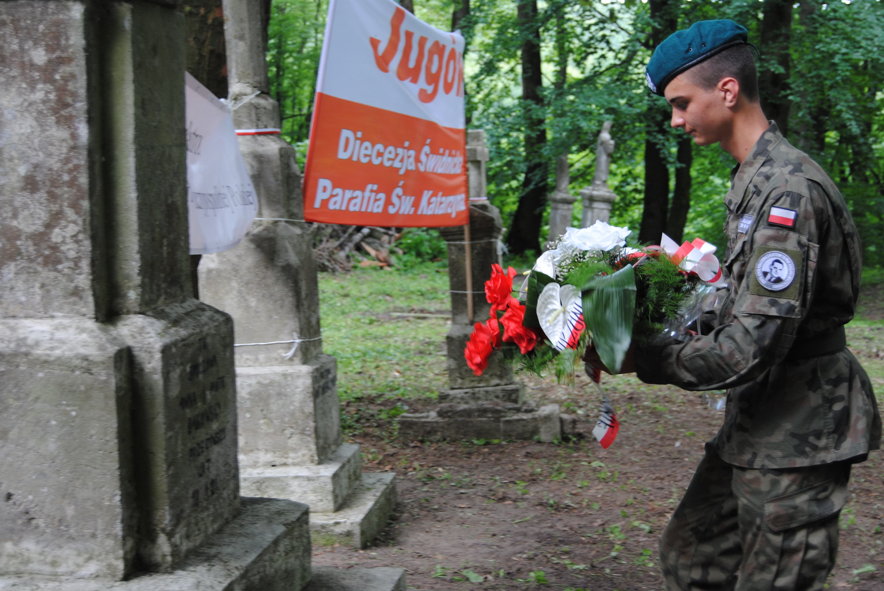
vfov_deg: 23.8
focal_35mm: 57
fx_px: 1401
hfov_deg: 35.0
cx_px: 442
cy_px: 296
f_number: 4.8
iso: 200
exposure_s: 1/40
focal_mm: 38
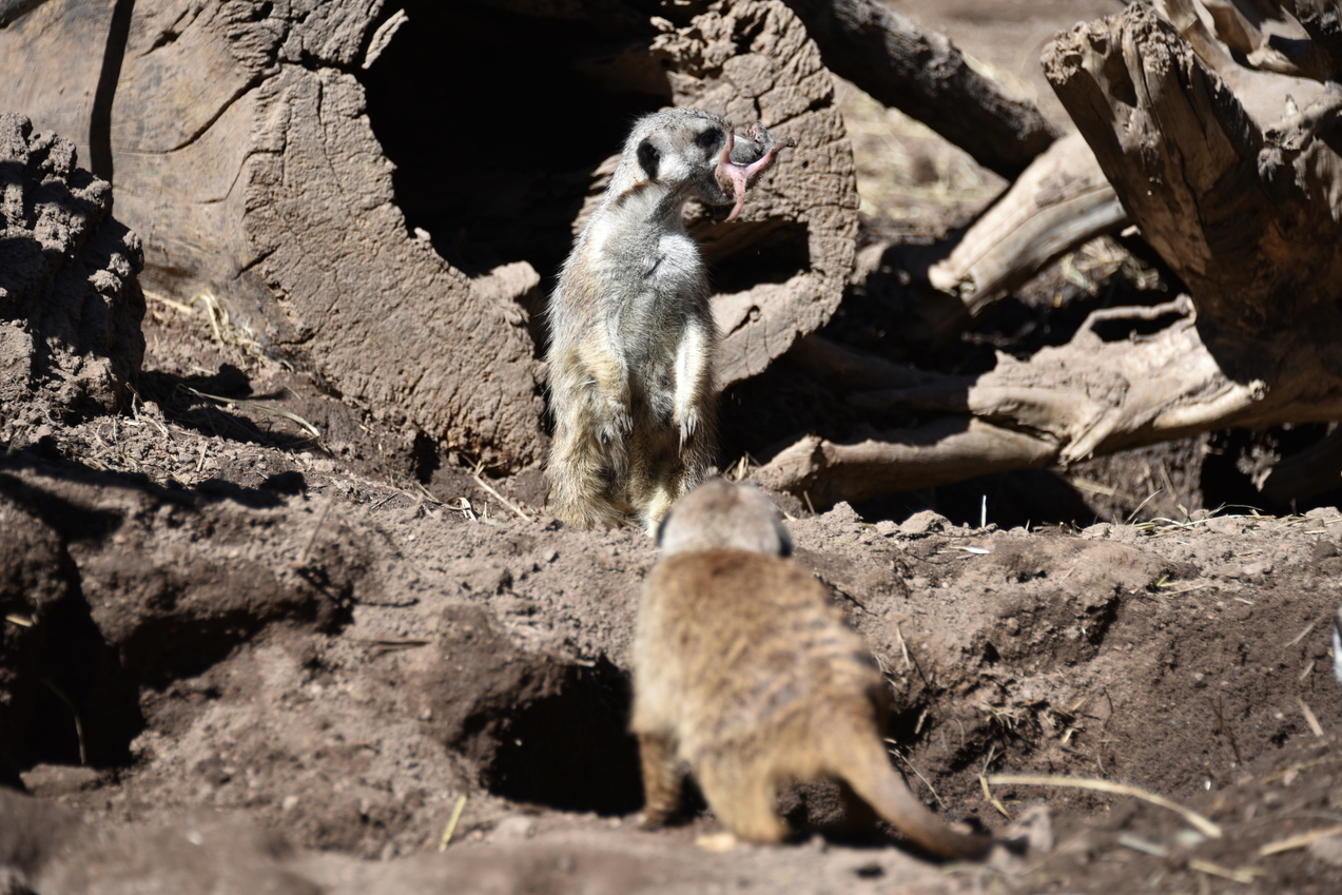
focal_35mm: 171
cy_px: 449
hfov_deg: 12.0
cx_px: 672
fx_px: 6375
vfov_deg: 8.0
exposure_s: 1/400
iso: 125
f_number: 5.6
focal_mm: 170
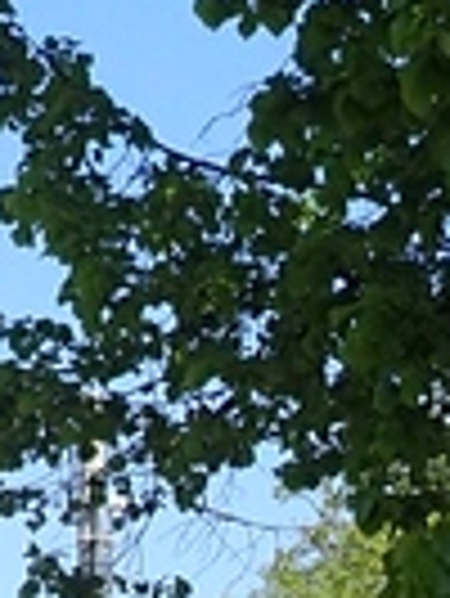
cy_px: 1138
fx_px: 3323
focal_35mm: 192
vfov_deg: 9.7
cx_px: 590
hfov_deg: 7.7
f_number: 2.8
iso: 100
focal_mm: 4.5
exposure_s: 1/800
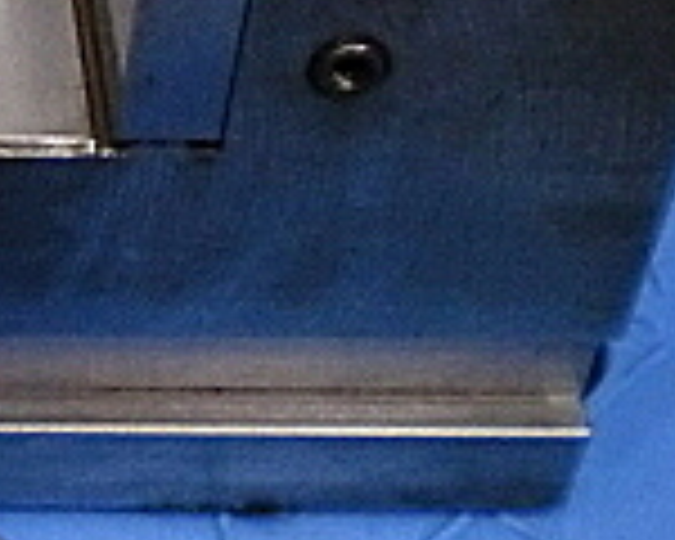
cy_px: 220
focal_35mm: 146
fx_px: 2917
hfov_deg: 12.3
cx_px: -482
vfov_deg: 10.6
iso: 400
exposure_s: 1/60
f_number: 3.1
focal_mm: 6.3
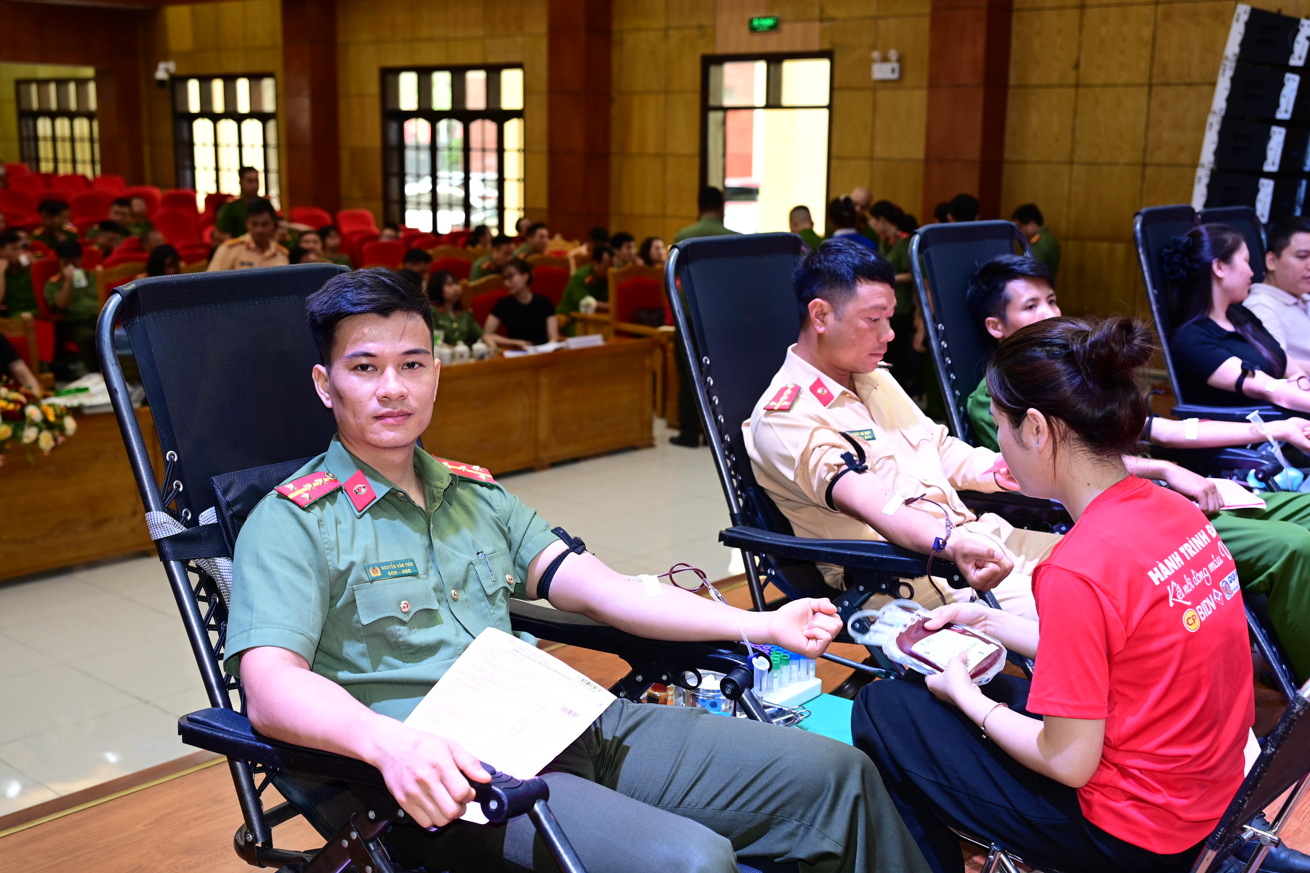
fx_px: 1419
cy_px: 436
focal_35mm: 39
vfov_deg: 34.2
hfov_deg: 49.6
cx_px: 655
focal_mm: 39
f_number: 4
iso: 640
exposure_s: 1/100
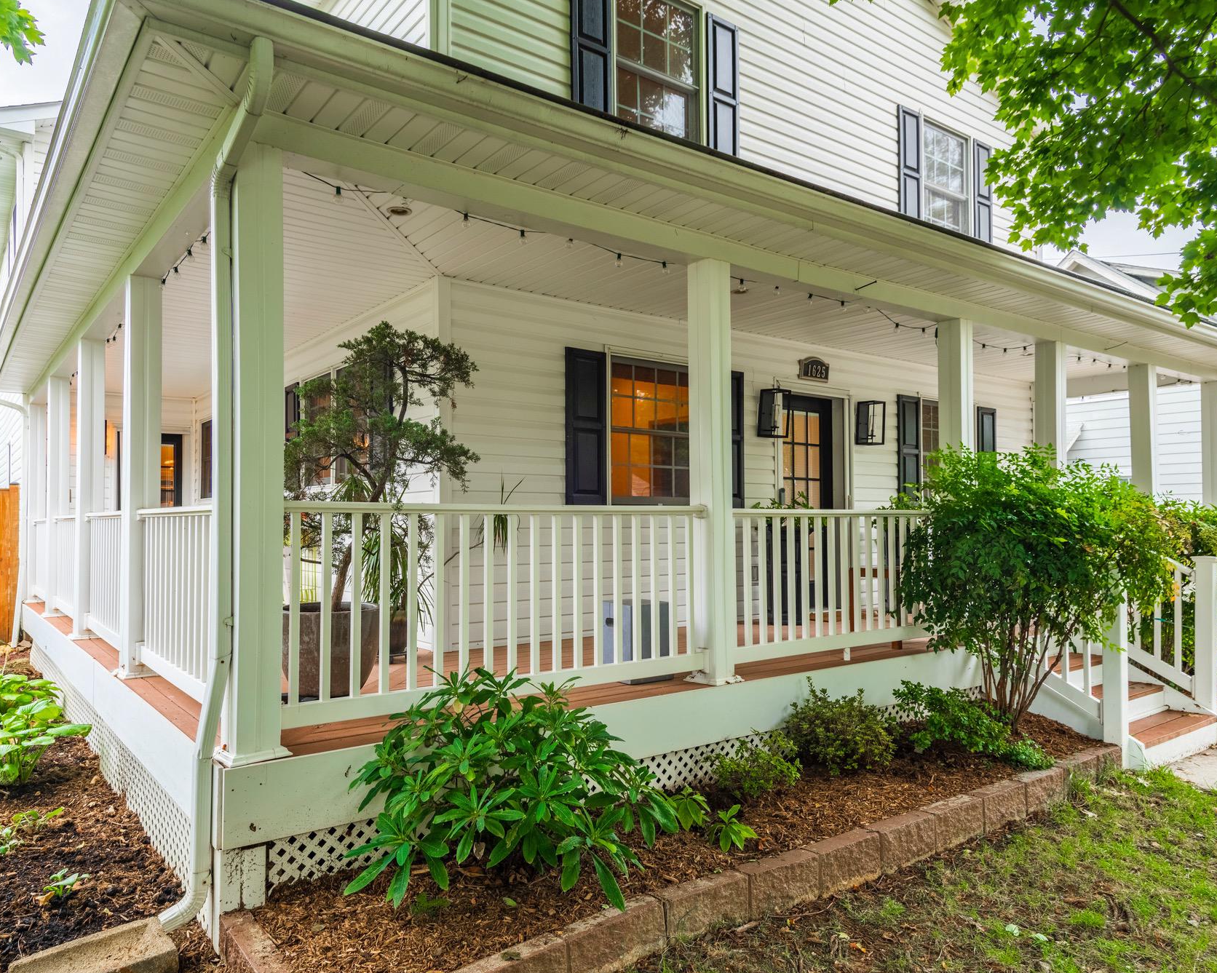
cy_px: 485
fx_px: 828
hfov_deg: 72.4
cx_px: 551
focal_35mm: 23
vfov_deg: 60.9
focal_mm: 20
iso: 400
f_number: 8
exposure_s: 1/200
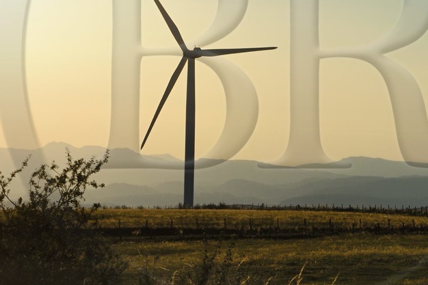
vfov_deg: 7.7
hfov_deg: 11.5
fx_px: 2127
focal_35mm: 179
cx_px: 273
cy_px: 57
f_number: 14
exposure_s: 1/800
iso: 400
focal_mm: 70
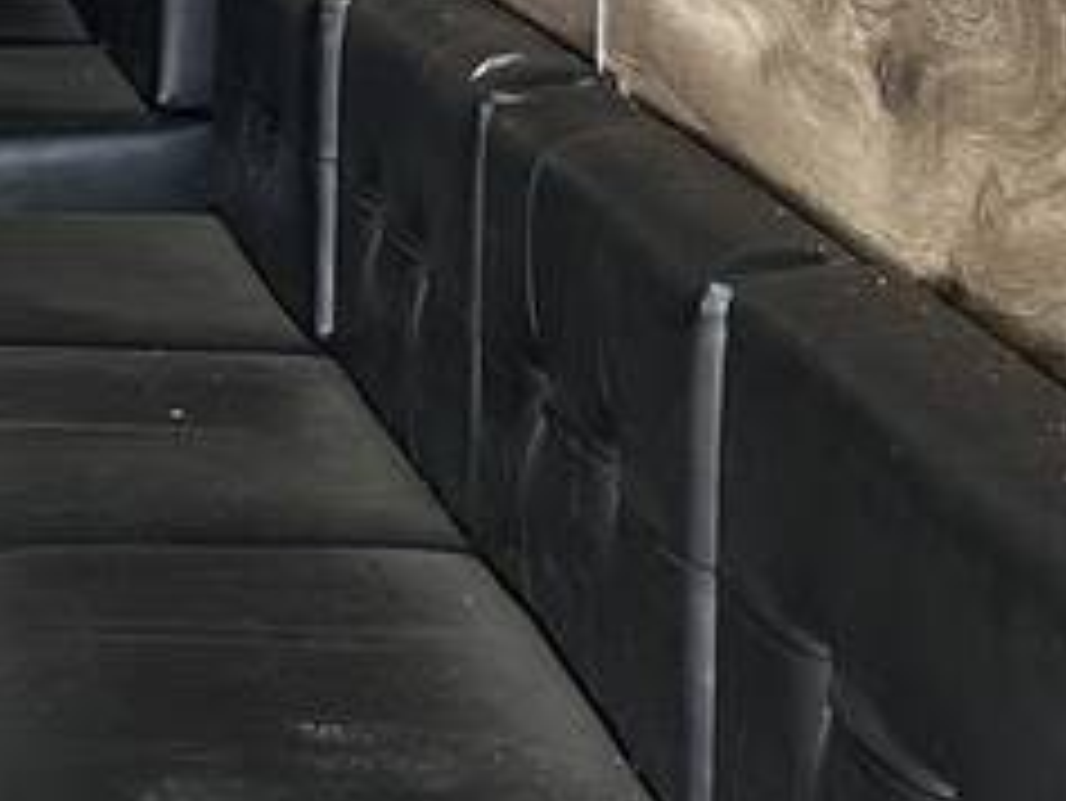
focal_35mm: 146
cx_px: -1448
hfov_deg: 11.4
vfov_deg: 10.1
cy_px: -40
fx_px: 4498
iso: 200
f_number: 1.78
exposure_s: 1/60
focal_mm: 6.86
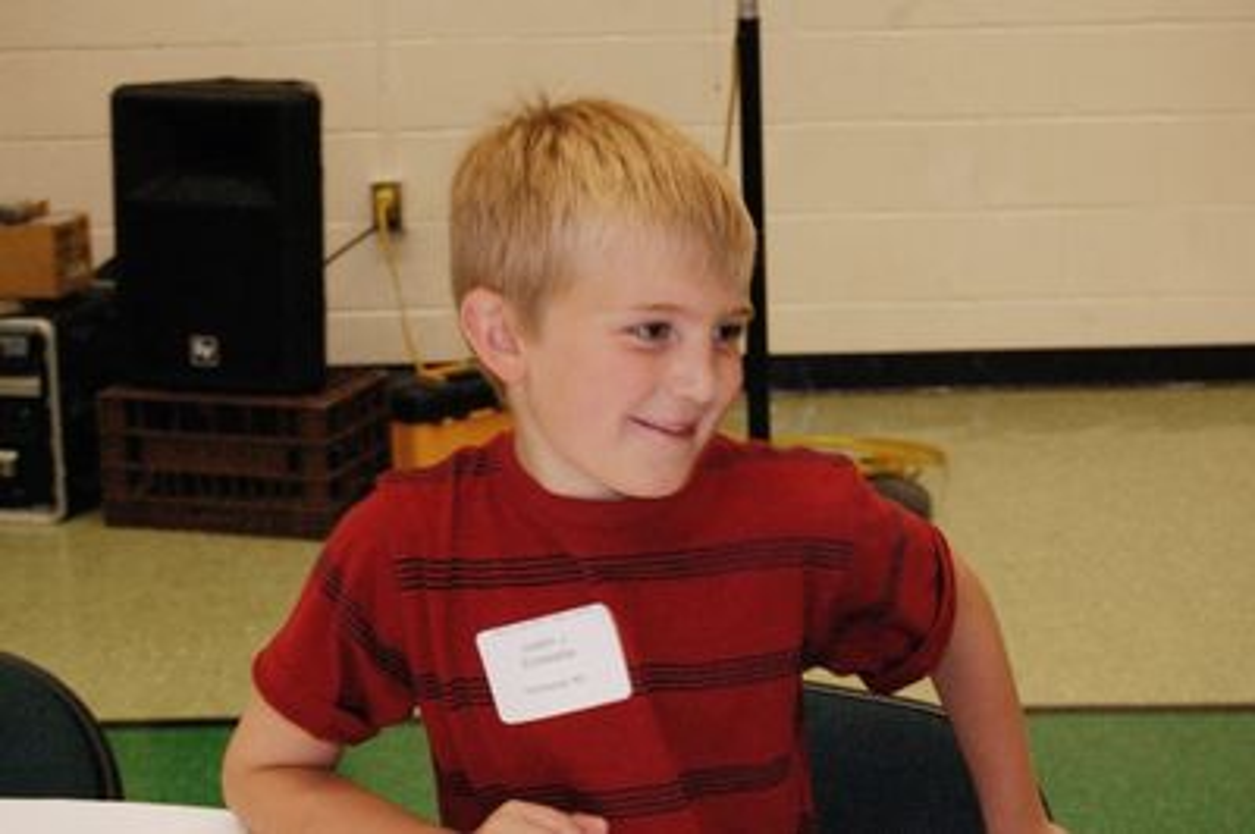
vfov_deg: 16.5
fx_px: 2874
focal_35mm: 82
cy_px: 417
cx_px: 628
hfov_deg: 24.6
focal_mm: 55
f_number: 7.1
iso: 1600
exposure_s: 1/30
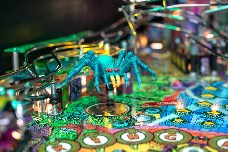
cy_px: 76
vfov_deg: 27.0
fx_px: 317
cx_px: 114
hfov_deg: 39.6
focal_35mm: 50
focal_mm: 50
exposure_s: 1/60
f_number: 5
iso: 320
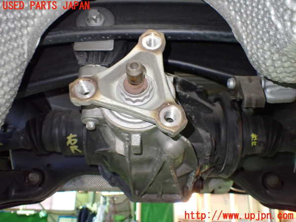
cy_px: 111
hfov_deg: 60.0
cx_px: 148
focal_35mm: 30
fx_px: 257
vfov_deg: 46.8
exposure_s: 1/30
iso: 800
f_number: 2.3
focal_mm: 5.4
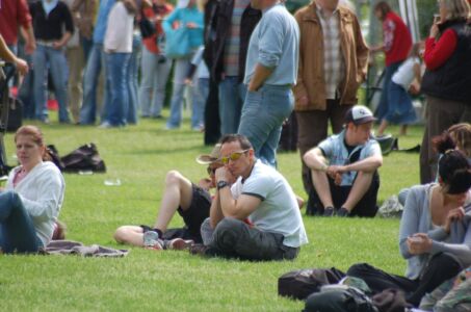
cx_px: 236
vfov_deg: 3.0
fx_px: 5875
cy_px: 156
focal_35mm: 450
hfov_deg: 4.6
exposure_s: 1/640
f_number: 5.6
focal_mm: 300
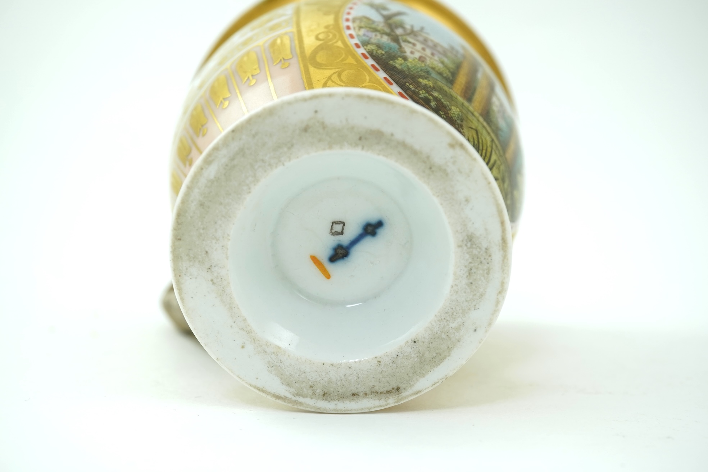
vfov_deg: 29.9
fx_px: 885
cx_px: 354
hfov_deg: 43.6
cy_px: 236
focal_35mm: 45
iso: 400
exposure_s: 1/50
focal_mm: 30
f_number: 9
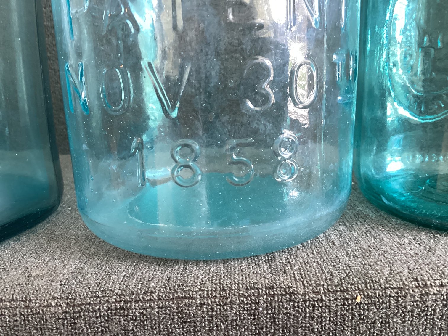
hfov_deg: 58.3
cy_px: 168
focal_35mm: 31
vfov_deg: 45.4
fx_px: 401
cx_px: 224
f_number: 2.4
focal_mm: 3.3
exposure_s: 1/50
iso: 160
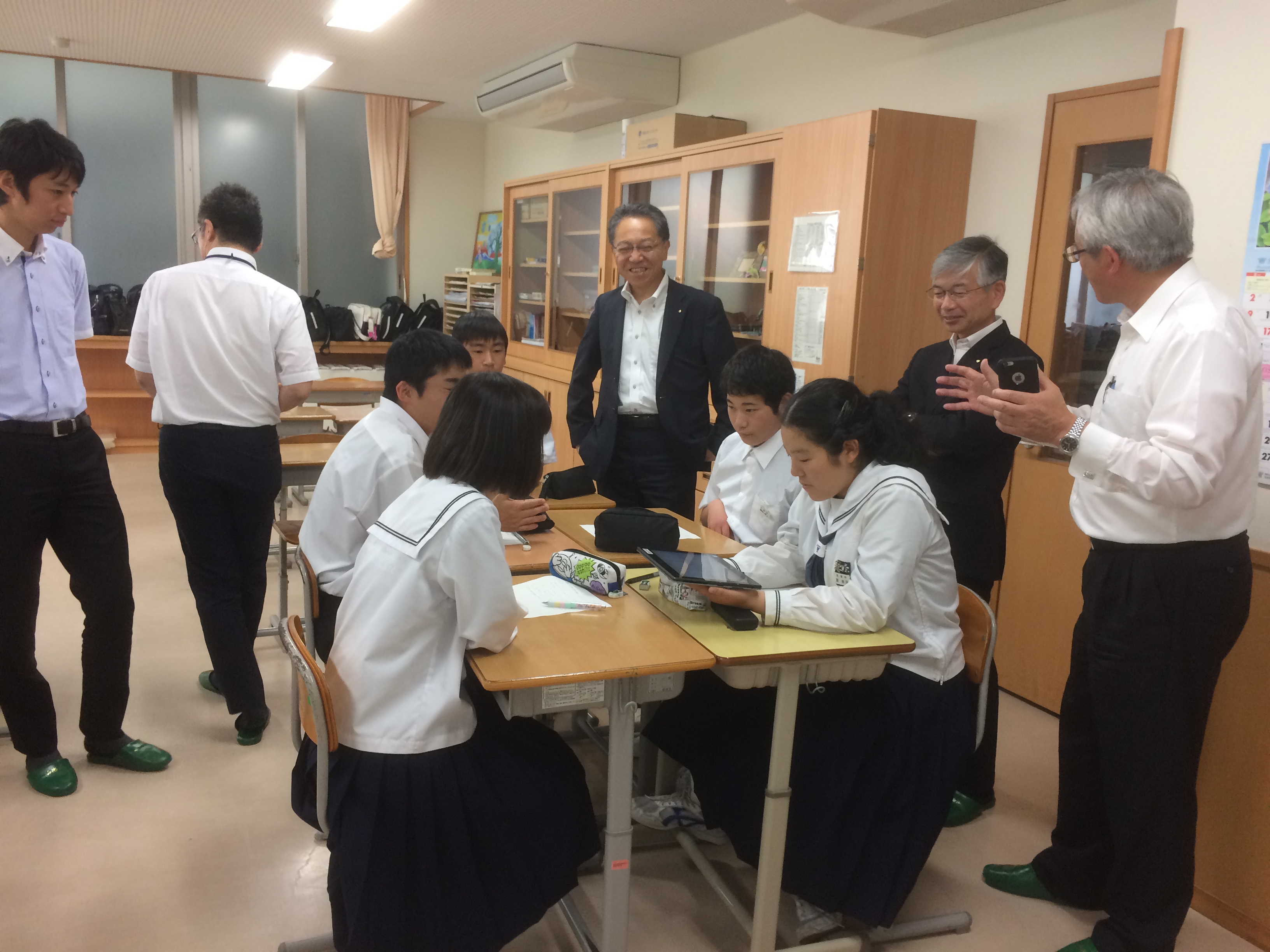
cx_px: 635
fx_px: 1064
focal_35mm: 29
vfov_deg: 48.2
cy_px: 476
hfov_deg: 61.7
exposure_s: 1/30
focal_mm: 4.15
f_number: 2.2
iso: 50
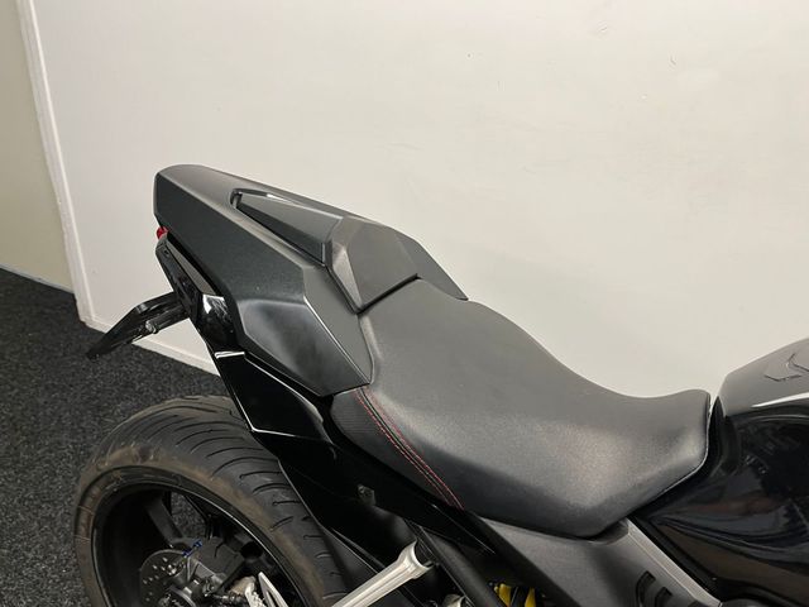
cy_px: 304
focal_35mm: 26
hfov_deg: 67.3
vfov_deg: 53.1
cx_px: 404
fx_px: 608
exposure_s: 1/50
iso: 100
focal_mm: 5.1
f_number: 1.6
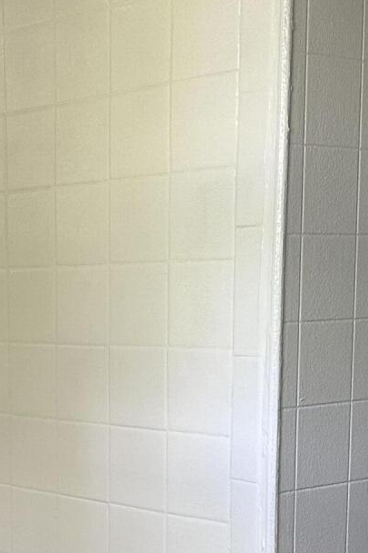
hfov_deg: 16.3
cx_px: 0
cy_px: 447
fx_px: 1257
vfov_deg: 24.4
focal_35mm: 82
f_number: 1.78
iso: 250
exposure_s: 1/60
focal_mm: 6.86
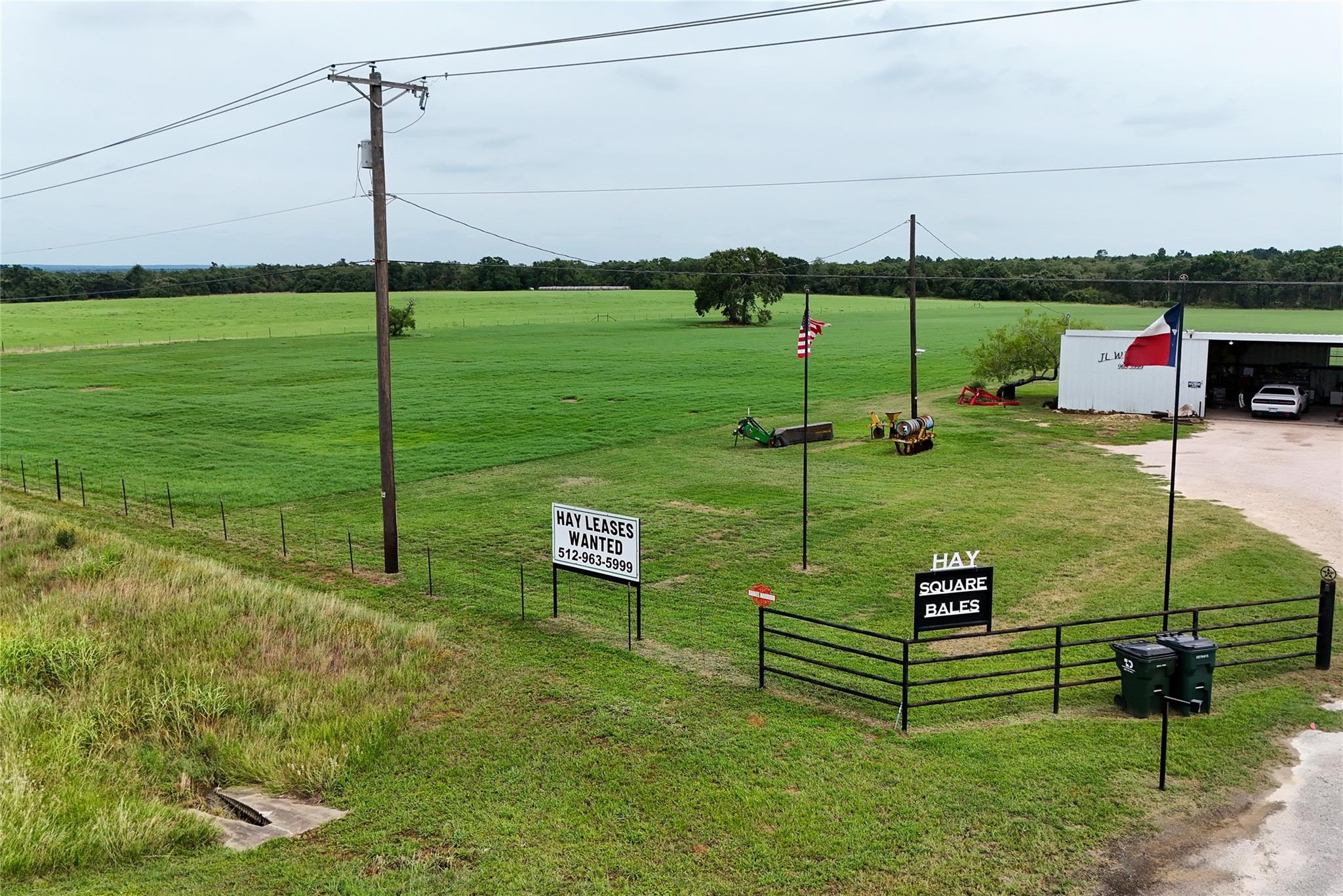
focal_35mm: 18
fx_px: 672
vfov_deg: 67.4
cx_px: 672
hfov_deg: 90.0
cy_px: 448
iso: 160
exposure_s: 3.2
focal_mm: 18
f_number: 7.1
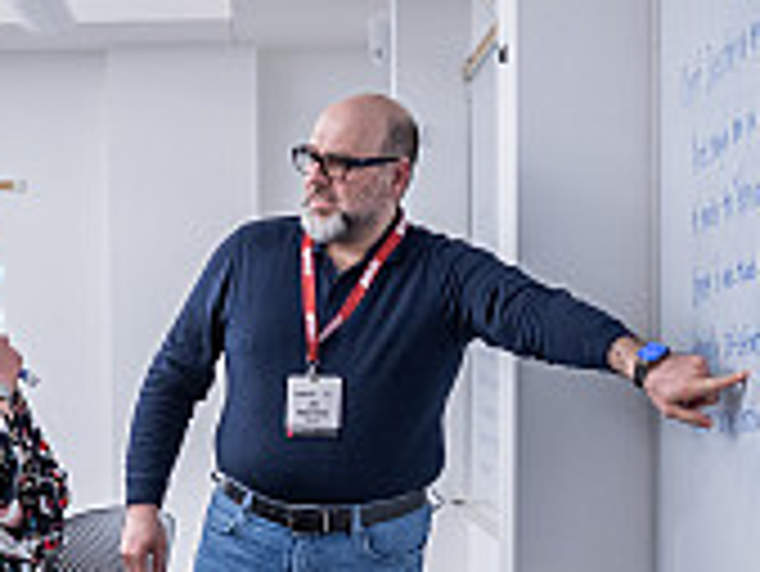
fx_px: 2307
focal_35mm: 105
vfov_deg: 14.1
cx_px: 13
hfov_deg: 18.3
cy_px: 390
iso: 1600
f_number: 4
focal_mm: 37
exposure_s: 1/80
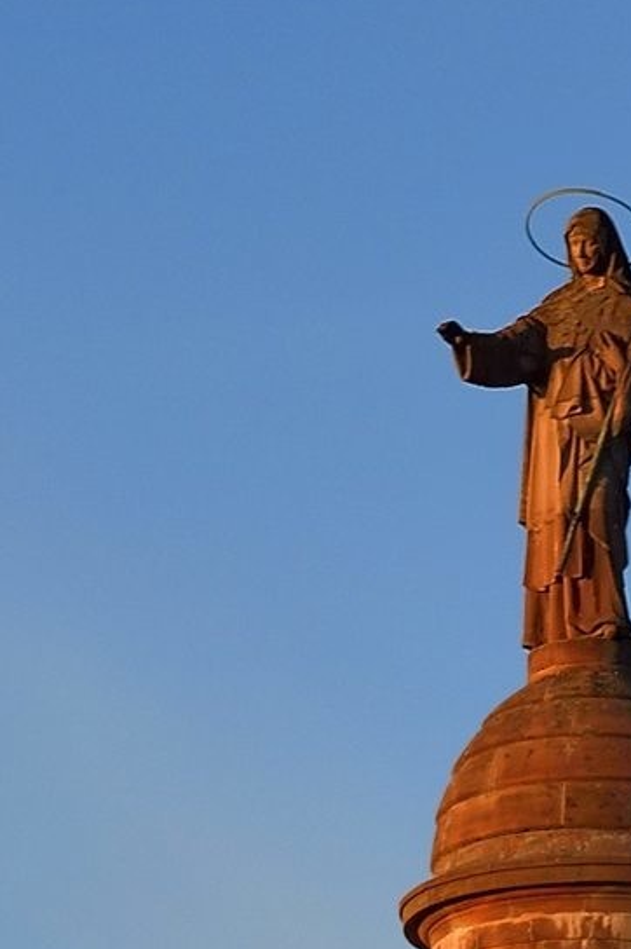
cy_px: 1887
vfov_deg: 9.1
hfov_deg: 6.5
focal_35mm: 212
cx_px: 349
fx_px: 5581
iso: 400
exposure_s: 1/640
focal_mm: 48
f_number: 5
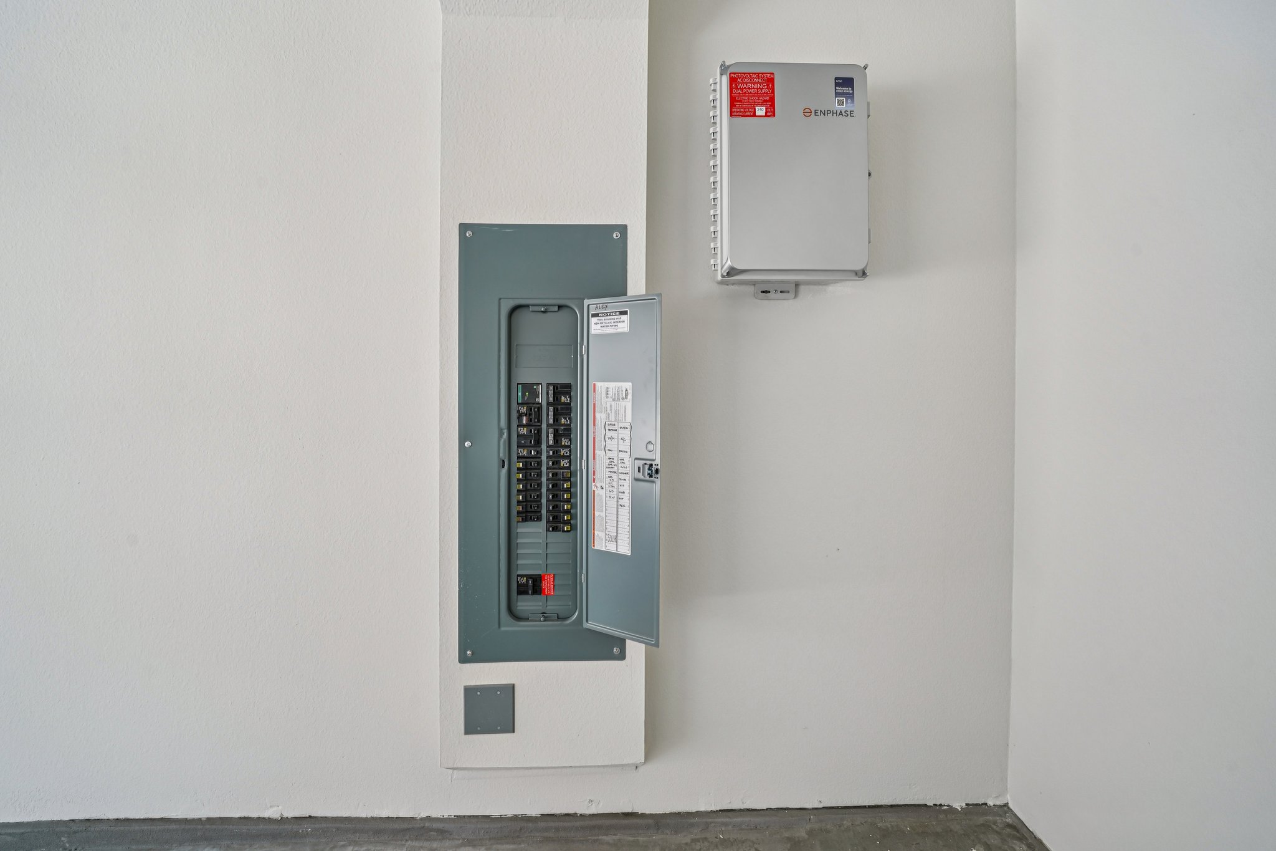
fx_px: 461
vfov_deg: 85.4
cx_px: 638
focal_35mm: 13
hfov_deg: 108.3
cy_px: 426
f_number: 8
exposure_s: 1/30
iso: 250
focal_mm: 13
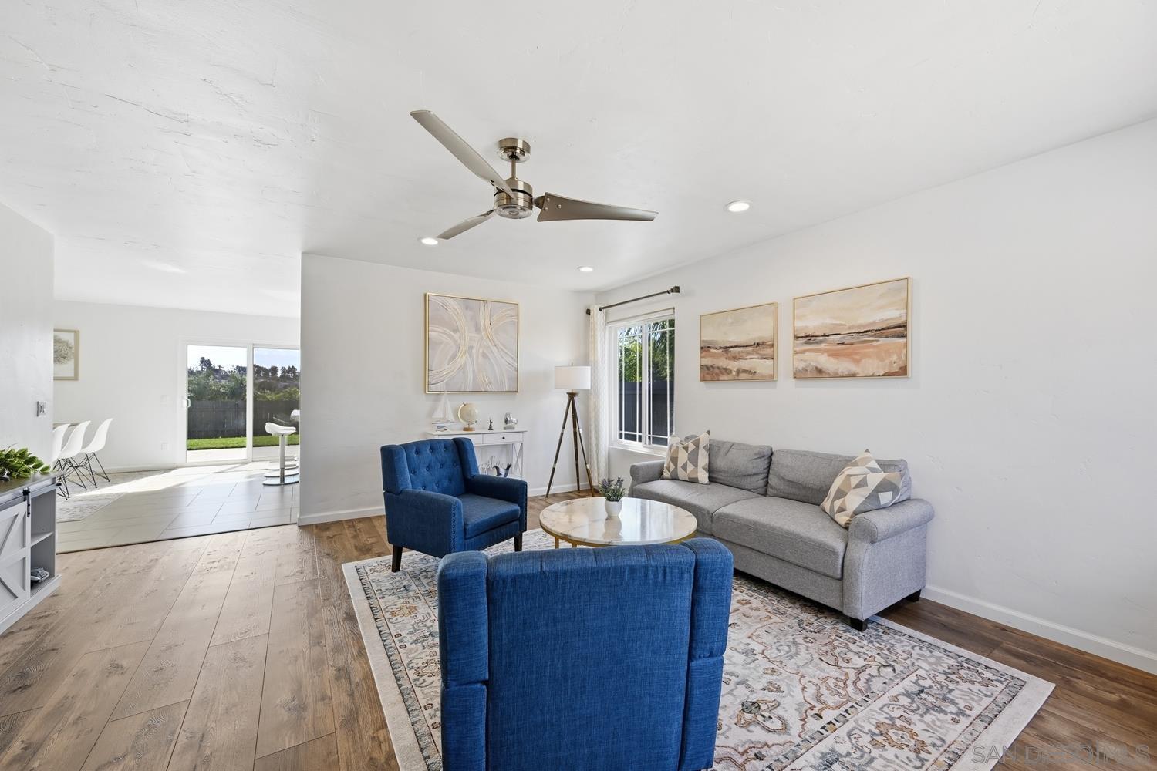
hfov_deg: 104.3
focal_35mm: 14
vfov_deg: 81.2
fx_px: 450
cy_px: 386
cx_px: 578
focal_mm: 14
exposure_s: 1/125
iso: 320
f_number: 8
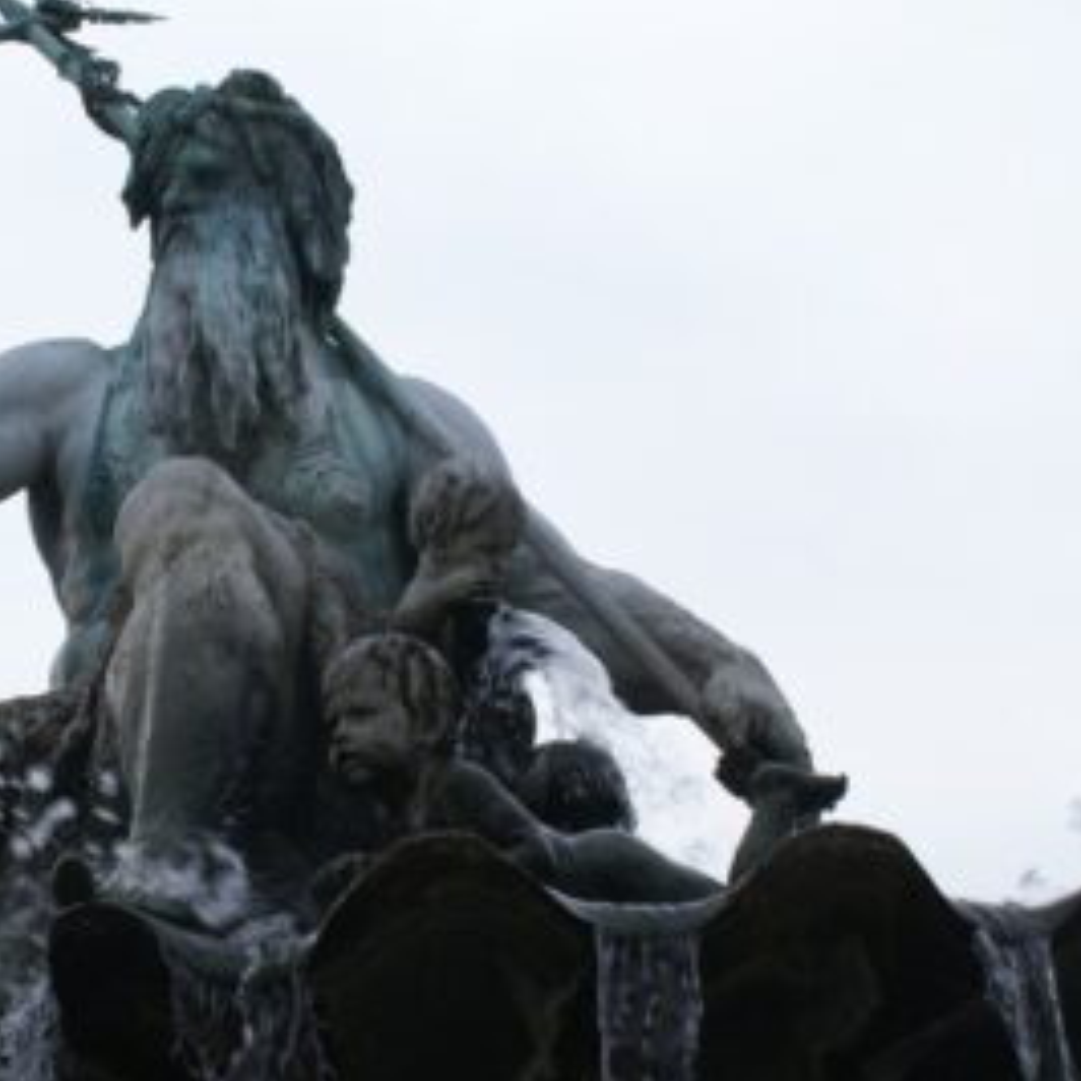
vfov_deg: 17.2
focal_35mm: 101
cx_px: 171
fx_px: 3567
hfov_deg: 17.1
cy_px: 614
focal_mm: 35
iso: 100
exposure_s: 1/125
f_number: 8
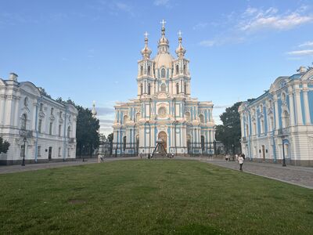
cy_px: 118
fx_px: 235
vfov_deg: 53.1
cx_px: 156
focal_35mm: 26
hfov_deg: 67.3
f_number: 1.6
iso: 50
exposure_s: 1/618
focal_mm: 5.1
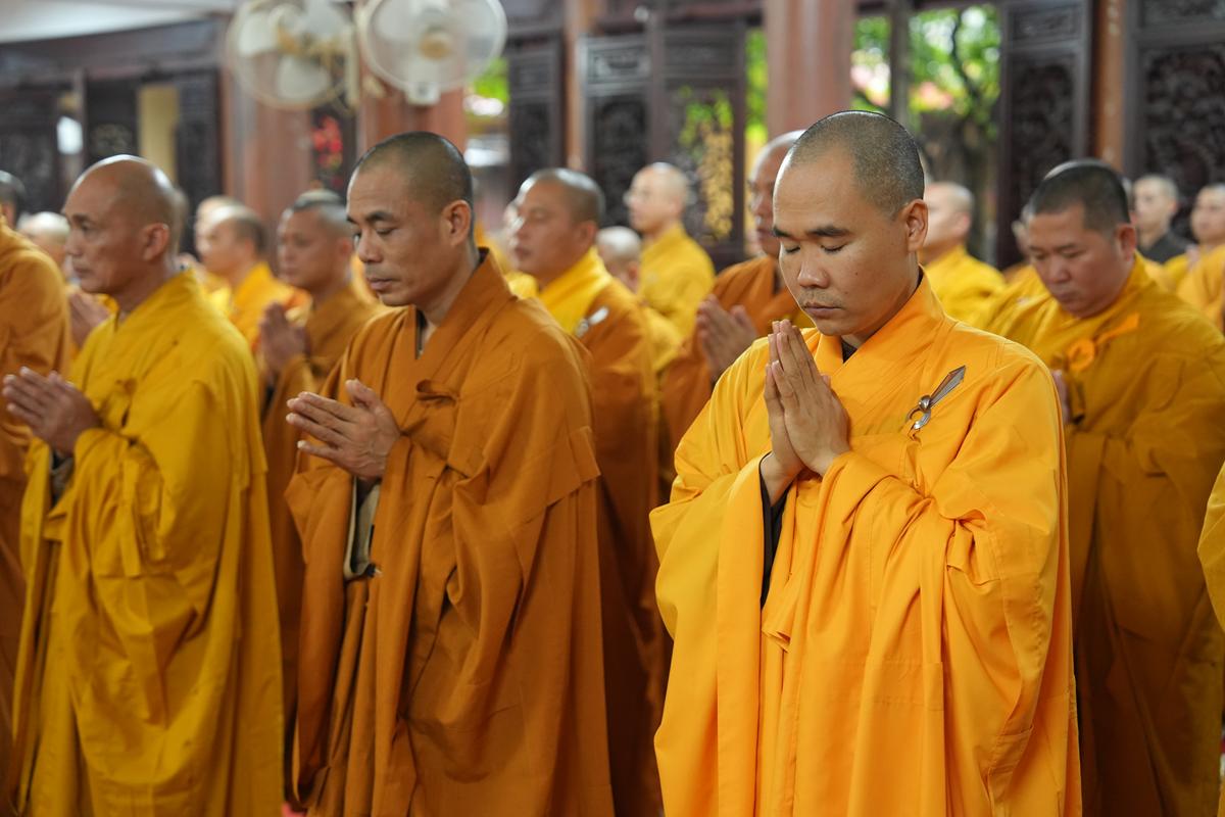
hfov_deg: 33.4
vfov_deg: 22.6
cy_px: 408
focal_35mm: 60
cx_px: 612
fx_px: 2042
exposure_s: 1/100
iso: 3200
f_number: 2.8
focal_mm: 60
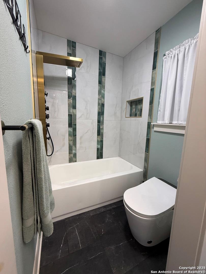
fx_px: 111
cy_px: 137
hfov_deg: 85.7
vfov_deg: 102.1
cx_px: 103
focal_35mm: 14
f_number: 2.2
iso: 200
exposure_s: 1/60
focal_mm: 2.22
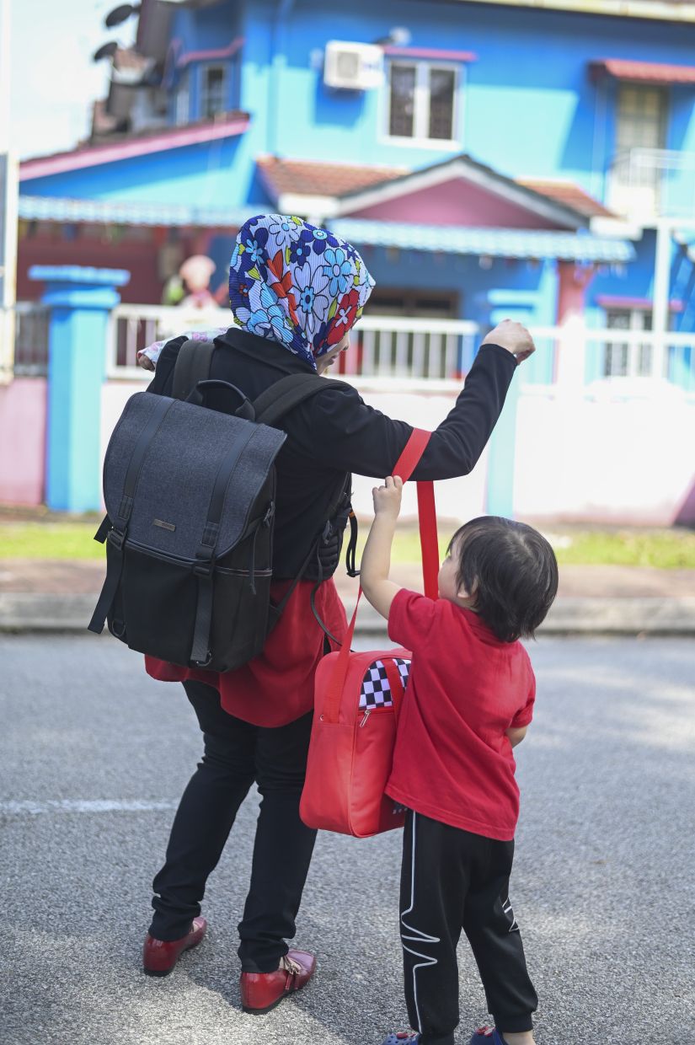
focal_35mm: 50
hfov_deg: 27.0
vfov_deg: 39.6
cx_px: 348
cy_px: 522
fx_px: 1450
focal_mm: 50
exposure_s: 1/1600
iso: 200
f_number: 2
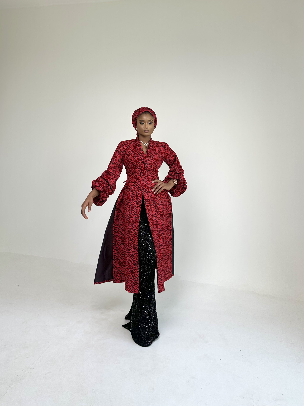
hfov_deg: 56.8
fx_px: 281
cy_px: 203
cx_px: 152
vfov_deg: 71.6
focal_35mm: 24
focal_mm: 6.86
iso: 80
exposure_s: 1/384
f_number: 1.78
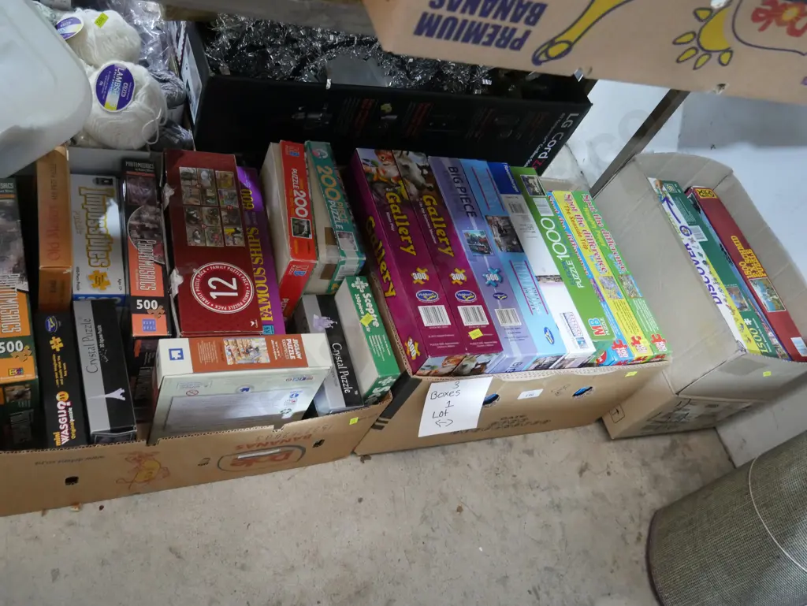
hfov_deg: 56.8
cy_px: 303
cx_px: 404
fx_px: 746
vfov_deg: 44.2
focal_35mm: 32
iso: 2500
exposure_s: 1/60
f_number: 3.6
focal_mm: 16
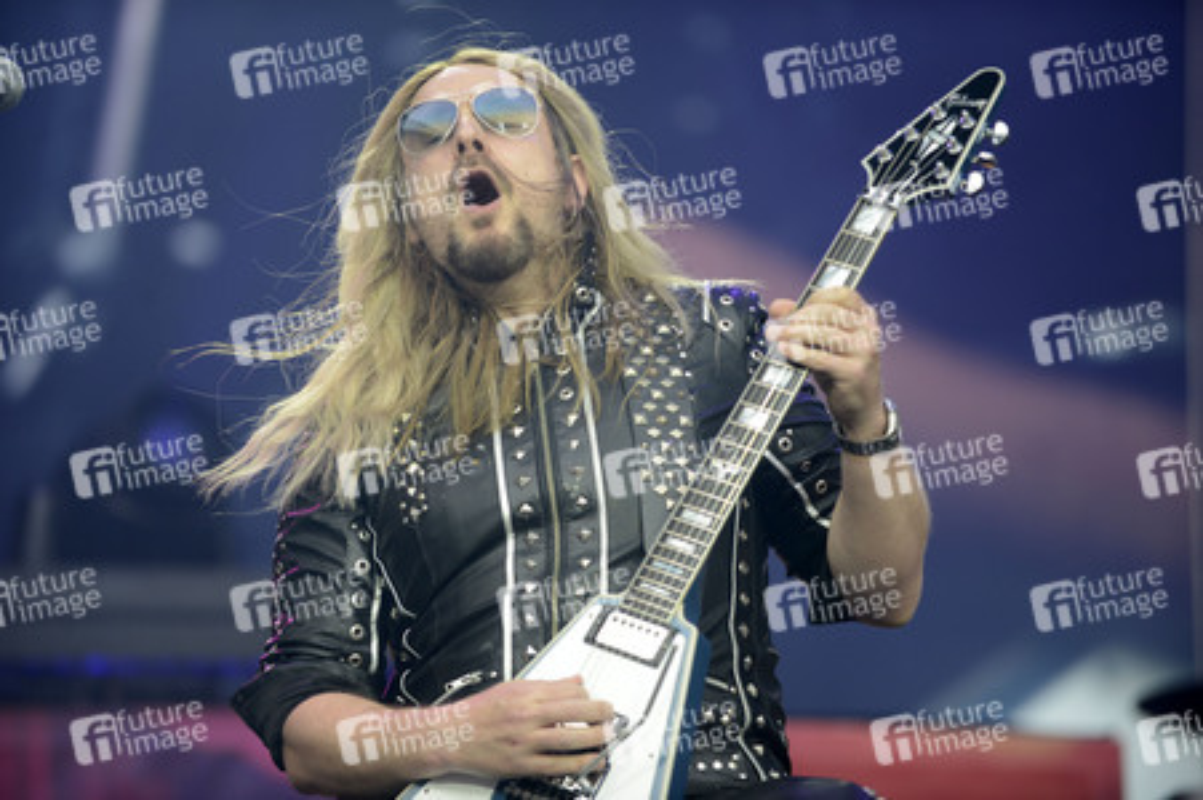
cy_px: 400
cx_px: 602
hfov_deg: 10.3
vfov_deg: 6.9
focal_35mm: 200
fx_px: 6678
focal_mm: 200
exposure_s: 1/640
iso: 400
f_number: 2.8
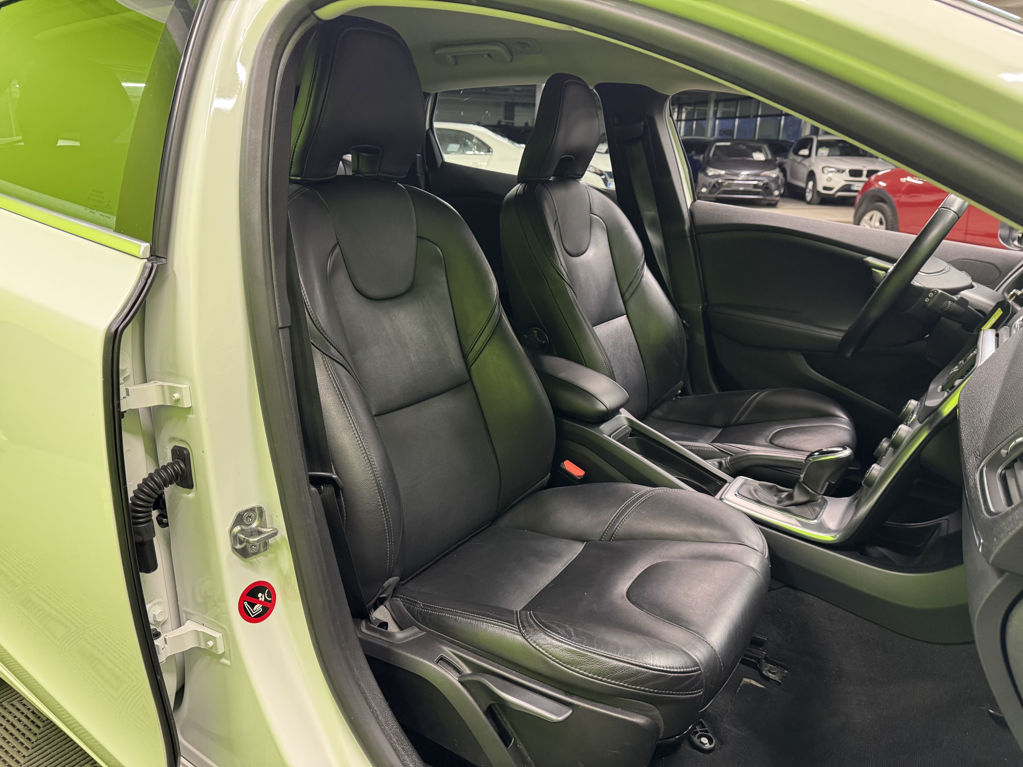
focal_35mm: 24
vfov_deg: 56.8
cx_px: 512
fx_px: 709
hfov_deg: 71.6
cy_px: 384
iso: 400
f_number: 1.78
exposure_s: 1/50
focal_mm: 6.76
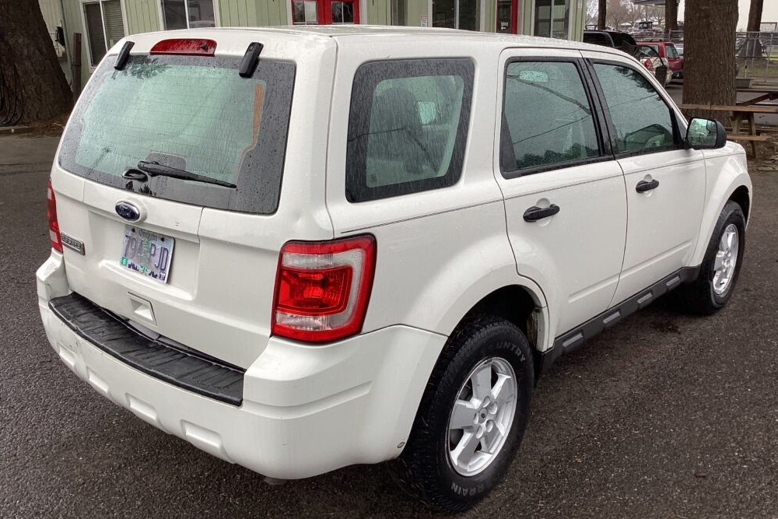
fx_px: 713
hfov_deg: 57.2
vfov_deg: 40.0
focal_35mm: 33
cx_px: 394
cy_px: 254
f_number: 2.4
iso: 32
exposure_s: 1/120
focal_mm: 3.3
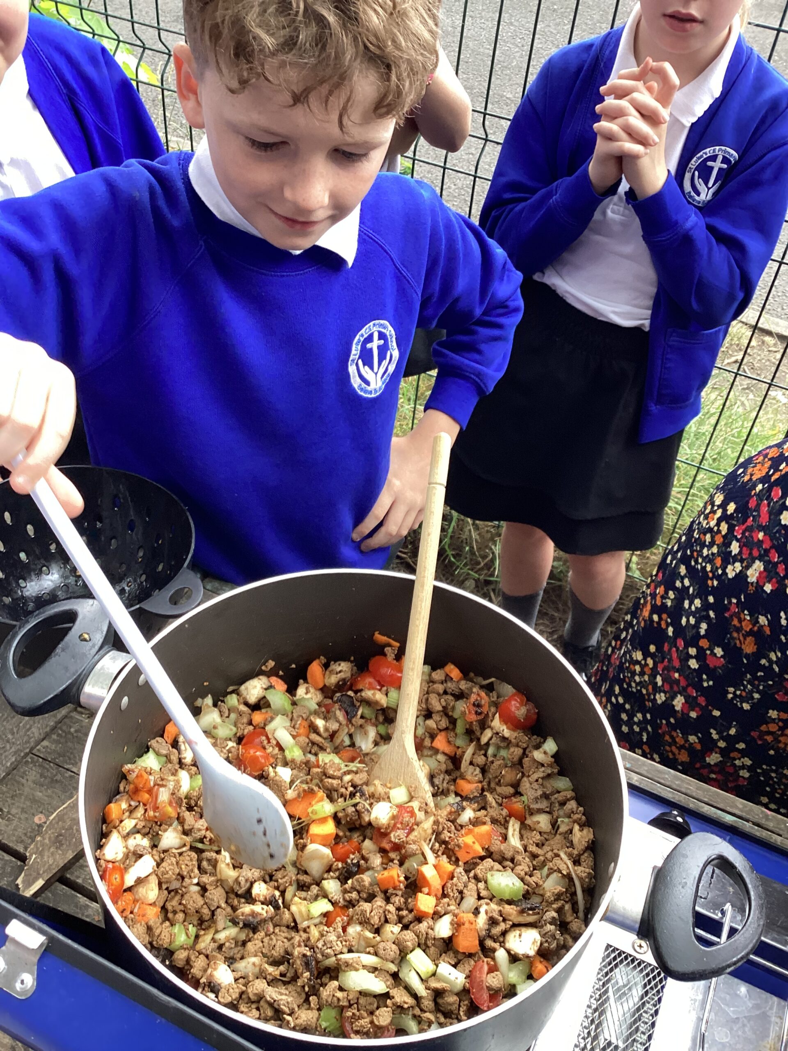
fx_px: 941
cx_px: 394
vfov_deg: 58.4
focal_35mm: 31
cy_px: 526
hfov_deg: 45.4
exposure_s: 1/100
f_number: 2.4
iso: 100
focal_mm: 3.3
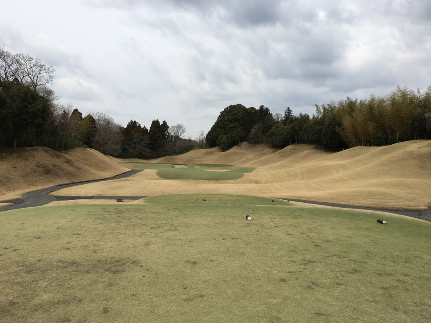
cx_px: 216
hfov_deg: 61.7
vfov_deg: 48.2
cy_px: 162
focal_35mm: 29
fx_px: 361
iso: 25
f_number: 2.2
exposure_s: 1/1972
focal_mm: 4.15
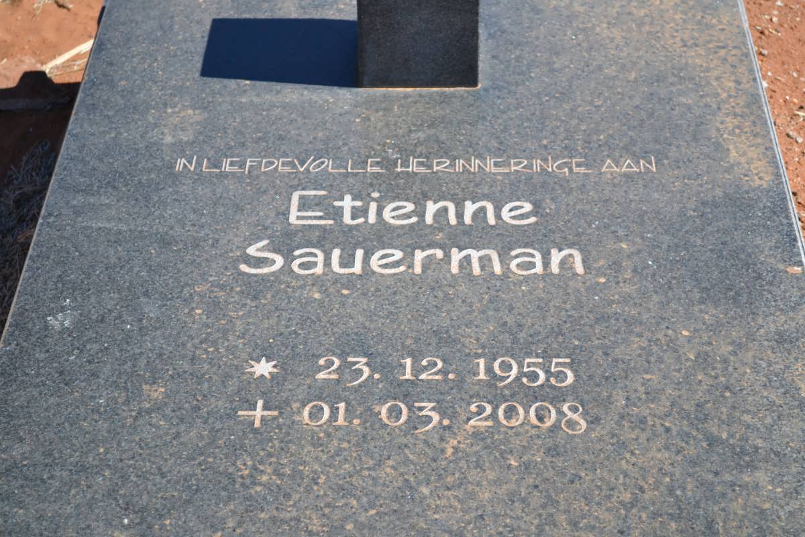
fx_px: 1744
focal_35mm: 78
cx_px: 402
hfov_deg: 26.0
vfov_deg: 17.5
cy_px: 268
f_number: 5.6
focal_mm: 52
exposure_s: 1/125
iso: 180
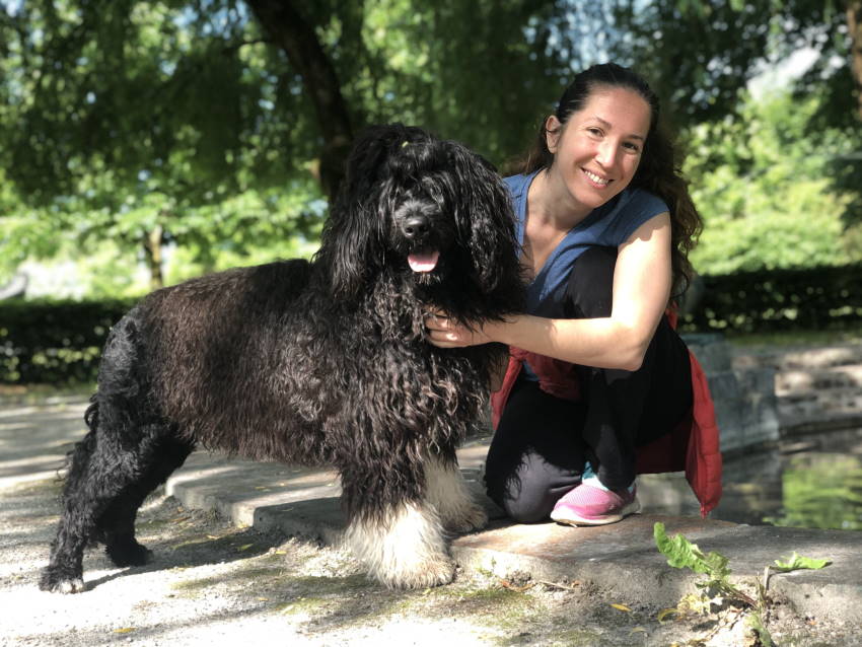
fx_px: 1295
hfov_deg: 36.8
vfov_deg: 28.0
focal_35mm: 52
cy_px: 324
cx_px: 431
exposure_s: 1/120
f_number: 2.4
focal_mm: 6
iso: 25
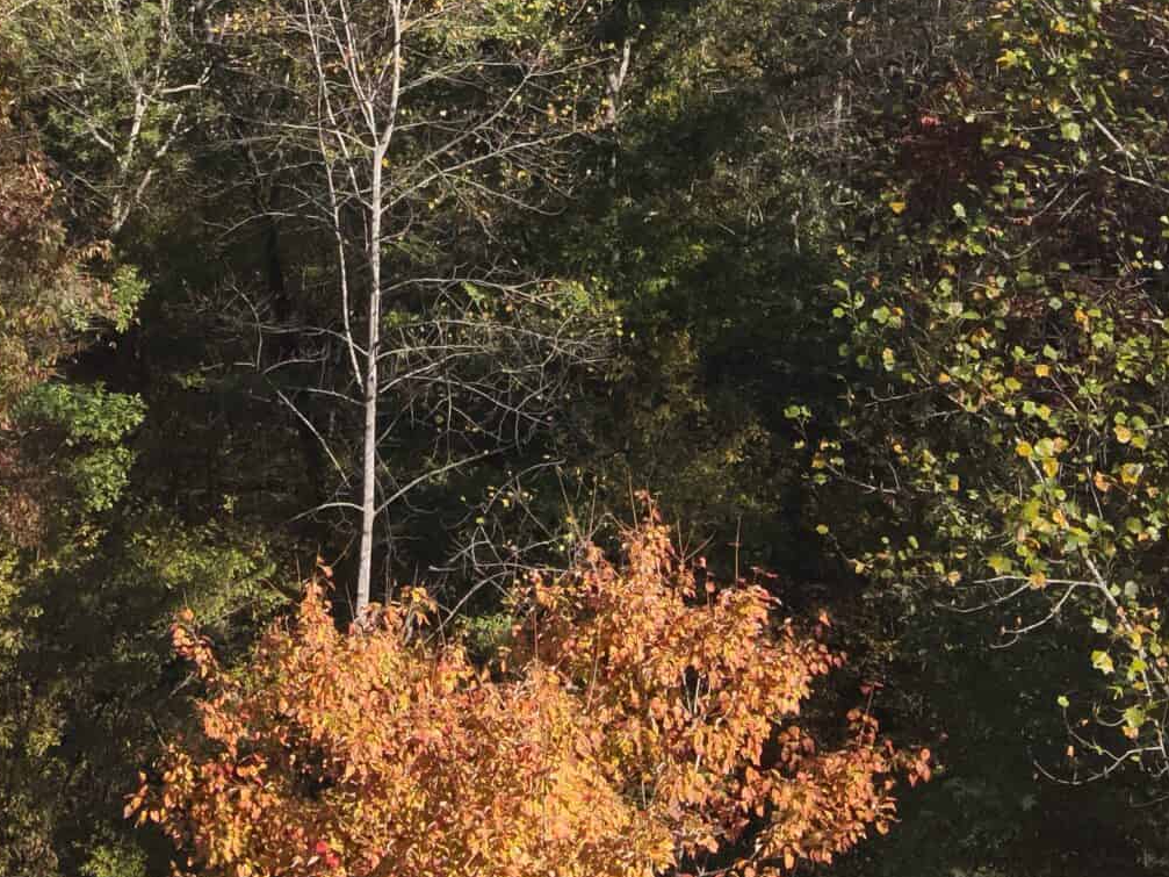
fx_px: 2060
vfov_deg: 22.4
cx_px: 521
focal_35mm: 61
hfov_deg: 31.7
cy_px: -128
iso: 100
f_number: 2.8
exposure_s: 1/800
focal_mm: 4.4
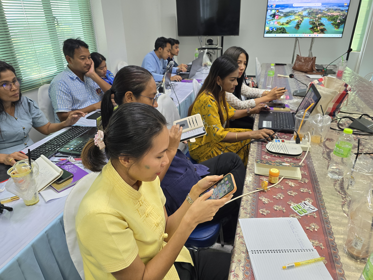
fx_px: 248
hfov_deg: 73.9
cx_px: 186
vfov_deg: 58.9
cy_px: 140
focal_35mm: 23
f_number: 1.7
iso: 200
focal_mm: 6.3
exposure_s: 1/100
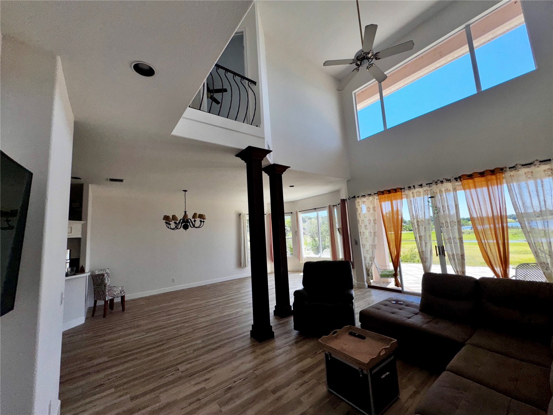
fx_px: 224
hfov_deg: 102.1
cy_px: 208
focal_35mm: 14
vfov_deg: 85.7
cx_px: 276
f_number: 2.2
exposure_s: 1/910
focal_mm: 2.22
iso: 32
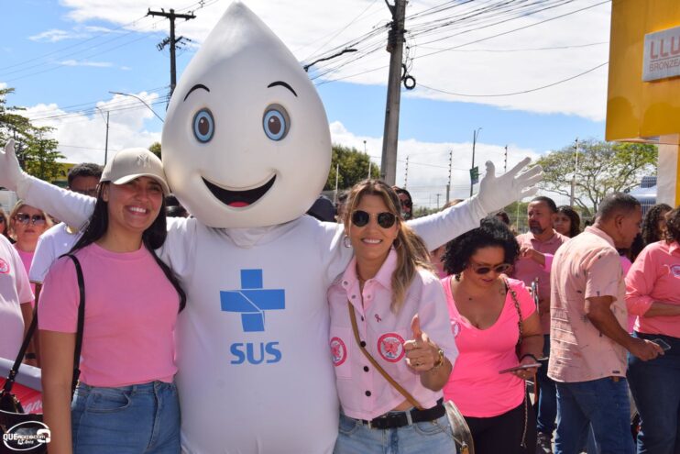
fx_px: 963
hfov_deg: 38.9
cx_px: 340
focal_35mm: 51
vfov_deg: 26.5
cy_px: 227
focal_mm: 34
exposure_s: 1/200
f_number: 13
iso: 100
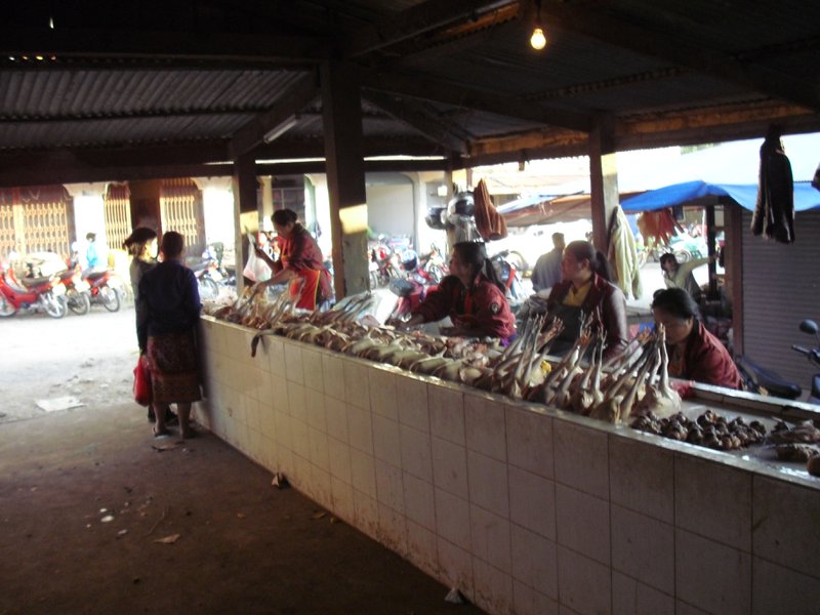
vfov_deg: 37.7
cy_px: 308
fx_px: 900
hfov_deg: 49.0
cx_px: 410
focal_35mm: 38
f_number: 2.8
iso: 200
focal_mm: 6.2
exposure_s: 1/60
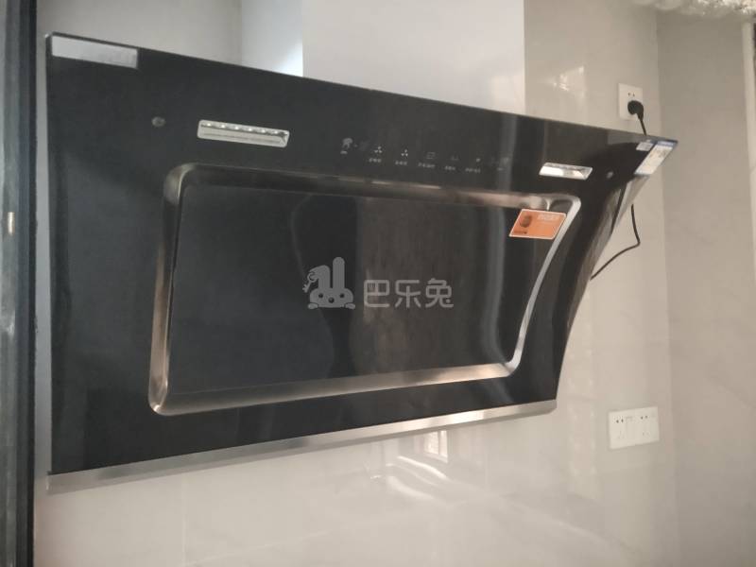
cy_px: 284
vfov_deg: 46.8
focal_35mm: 30
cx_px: 378
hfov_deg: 60.0
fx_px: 655
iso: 978
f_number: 1.79
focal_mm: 4.35
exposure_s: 1/17
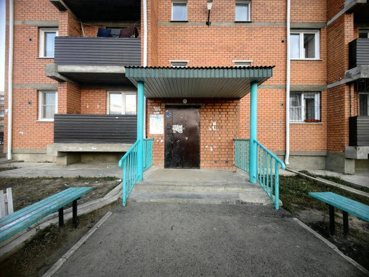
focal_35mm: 13
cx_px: 184
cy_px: 138
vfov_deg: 89.9
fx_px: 139
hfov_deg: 106.2
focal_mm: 1.76
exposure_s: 1/100
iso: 100
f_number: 2.2
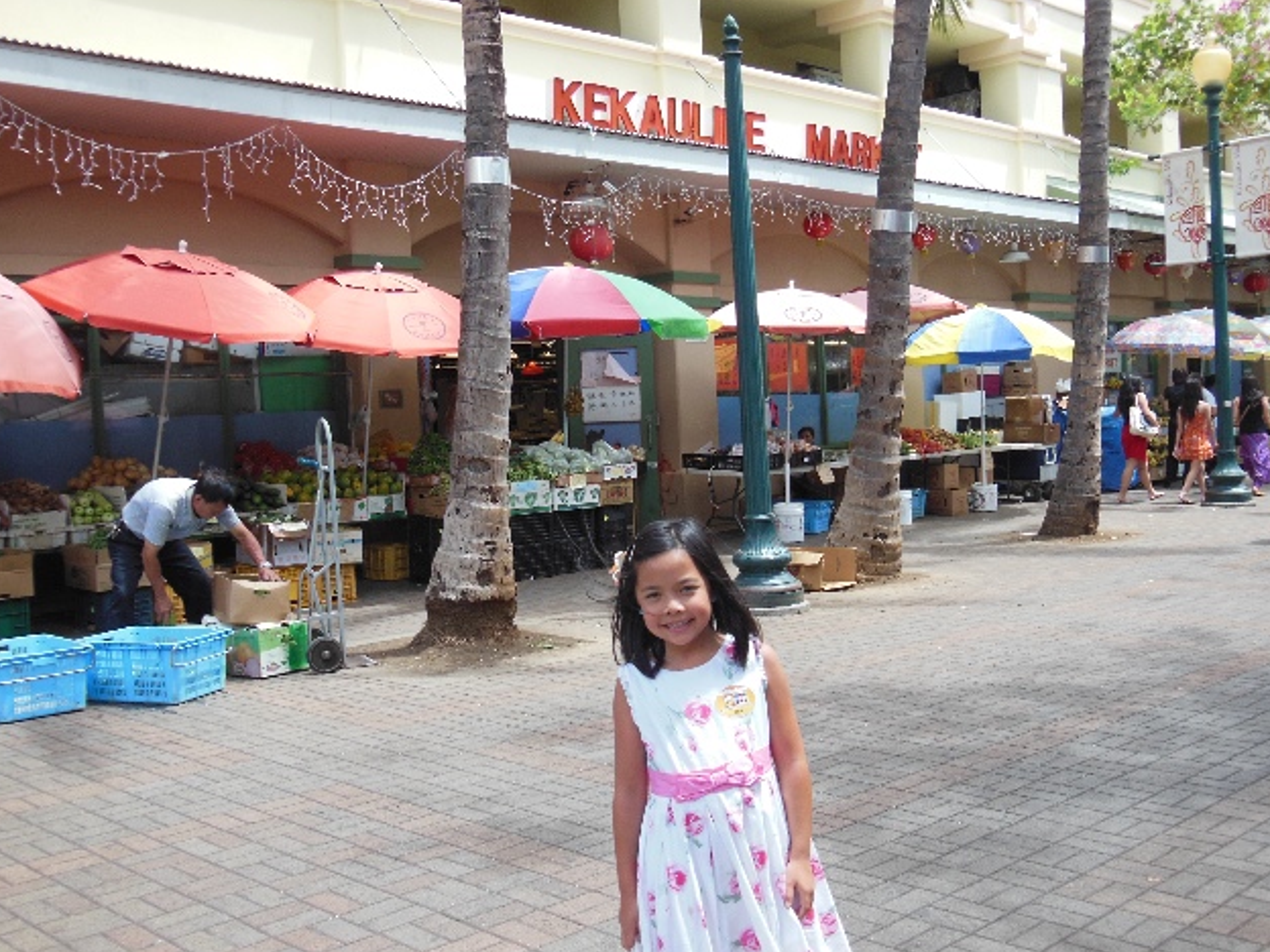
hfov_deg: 46.8
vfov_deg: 36.0
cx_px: 641
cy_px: 478
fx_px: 1468
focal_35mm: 40
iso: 125
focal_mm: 6.9
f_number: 4.1
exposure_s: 1/250
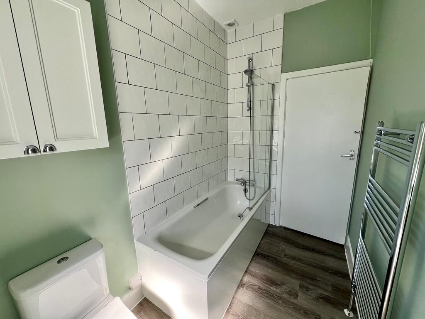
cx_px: 212
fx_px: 160
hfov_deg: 106.2
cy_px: 160
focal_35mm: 13
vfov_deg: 89.9
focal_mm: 1.57
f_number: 1.8
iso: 32
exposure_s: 1/137
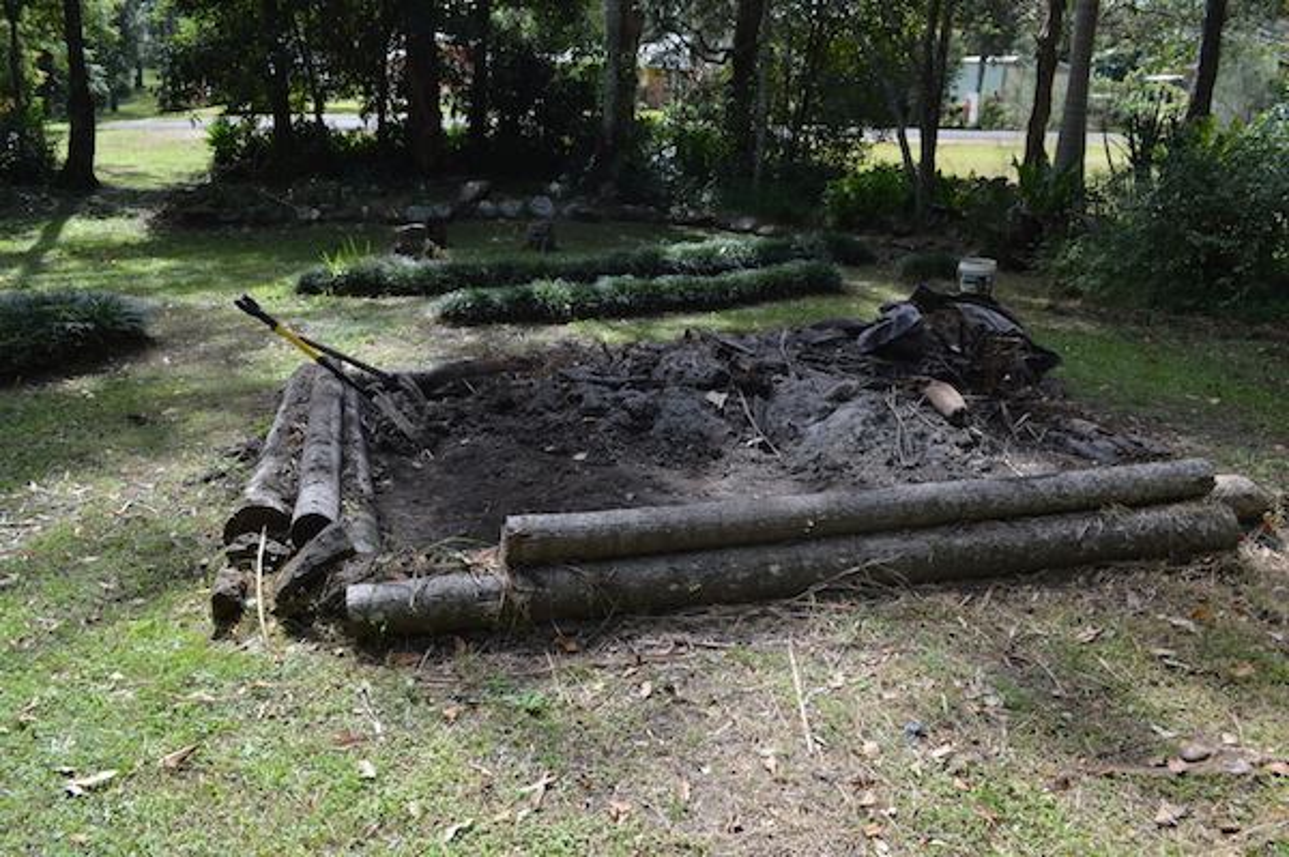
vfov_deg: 47.9
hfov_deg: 67.4
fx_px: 966
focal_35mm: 27
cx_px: 644
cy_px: 428
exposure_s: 1/125
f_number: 5.6
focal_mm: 18
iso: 100
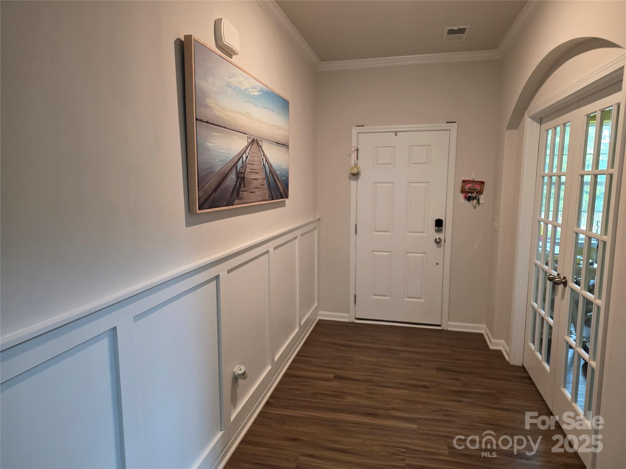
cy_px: 234
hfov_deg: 73.9
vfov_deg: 58.9
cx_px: 313
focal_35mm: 23
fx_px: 416
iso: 640
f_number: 1.7
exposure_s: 1/120
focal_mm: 6.3
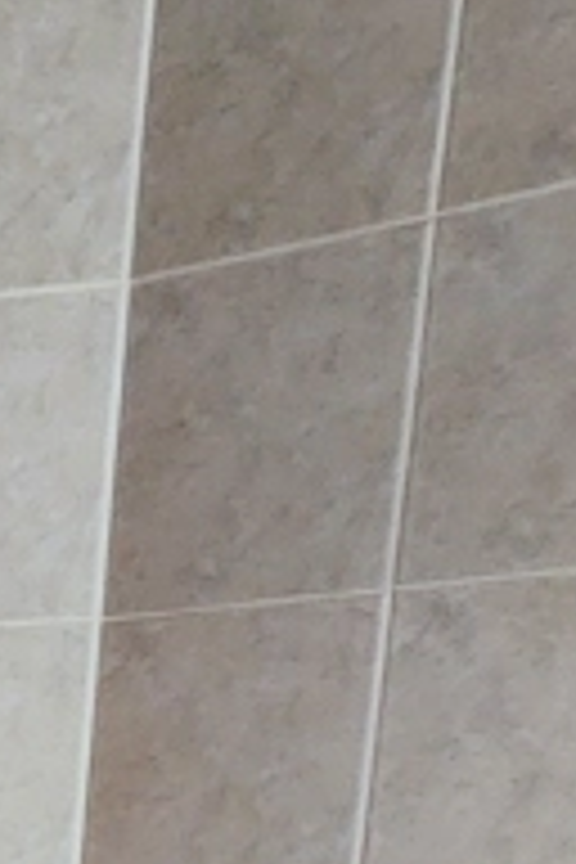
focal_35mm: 76
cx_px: -1048
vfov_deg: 22.0
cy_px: 1310
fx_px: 1824
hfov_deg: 11.8
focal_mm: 2.2
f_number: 2.2
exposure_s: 1/33.3
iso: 640
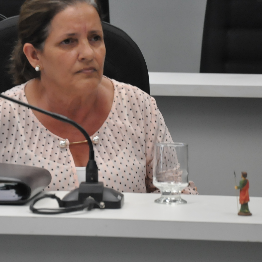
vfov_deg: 7.1
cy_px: 102
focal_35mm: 248
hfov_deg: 7.1
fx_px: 2122
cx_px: 100
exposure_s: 1/200
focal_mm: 105
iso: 2000
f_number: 5.6
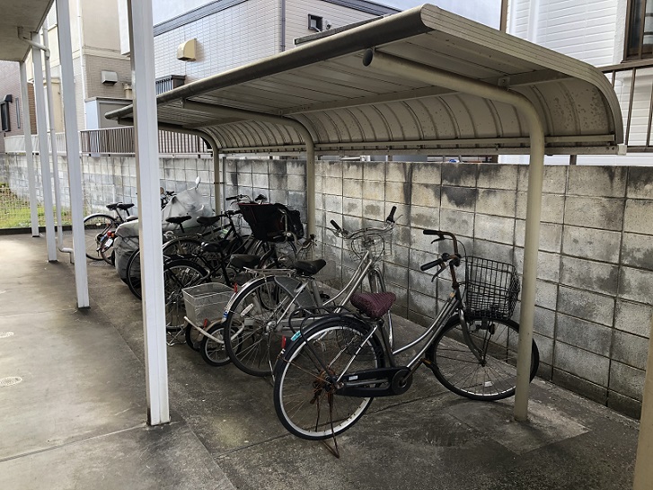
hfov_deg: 63.5
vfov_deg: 49.7
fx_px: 528
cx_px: 326
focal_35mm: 28
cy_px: 245
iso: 64
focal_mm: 4
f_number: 1.8
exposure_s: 1/120
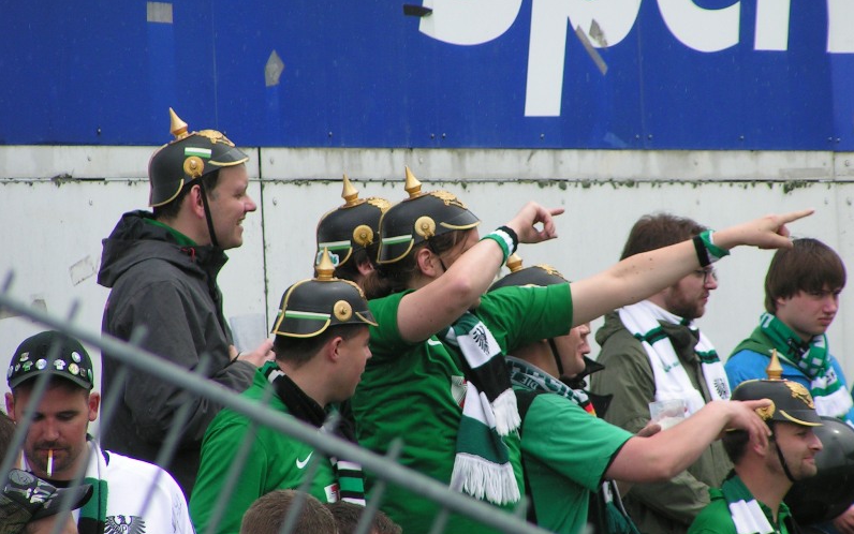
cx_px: 427
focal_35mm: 378
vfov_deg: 3.5
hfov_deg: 5.6
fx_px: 8800
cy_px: 232
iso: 50
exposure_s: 1/400
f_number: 4.5
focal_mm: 54.2
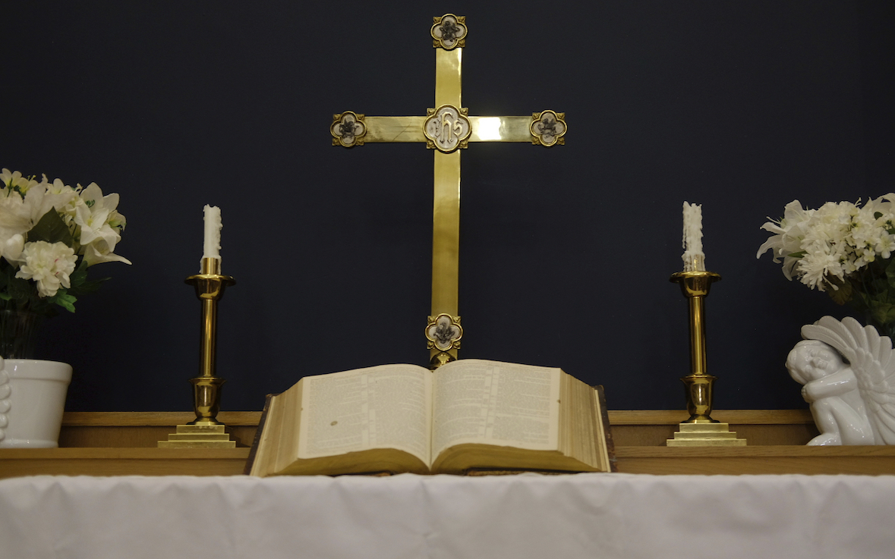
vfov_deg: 23.6
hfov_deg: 36.9
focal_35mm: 55
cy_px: 272
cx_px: 455
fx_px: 1342
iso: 640
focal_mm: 35
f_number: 2
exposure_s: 1/60
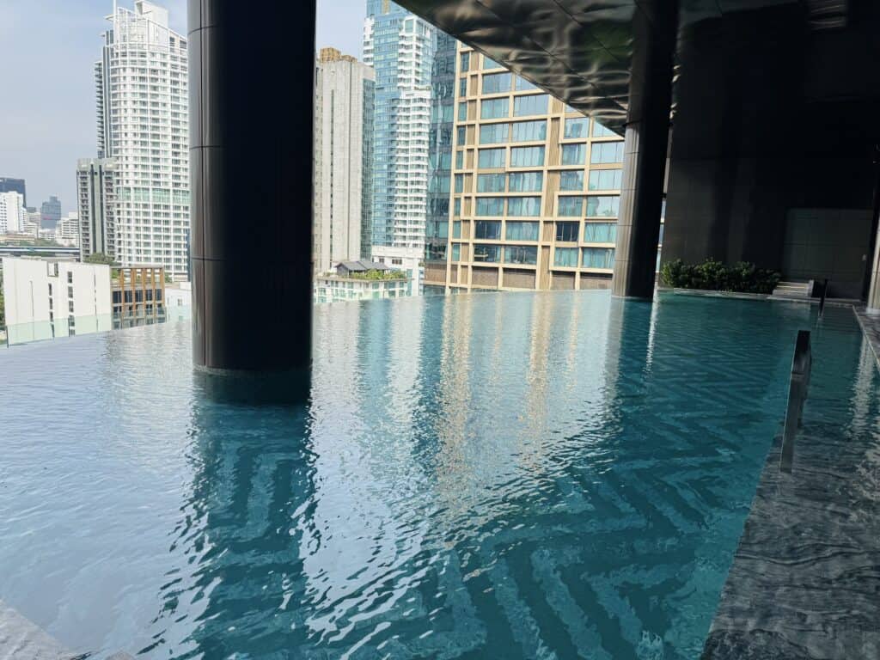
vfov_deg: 56.8
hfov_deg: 71.6
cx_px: 440
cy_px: 330
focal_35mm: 24
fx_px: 610
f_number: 1.78
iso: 80
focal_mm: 6.76
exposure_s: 1/2174
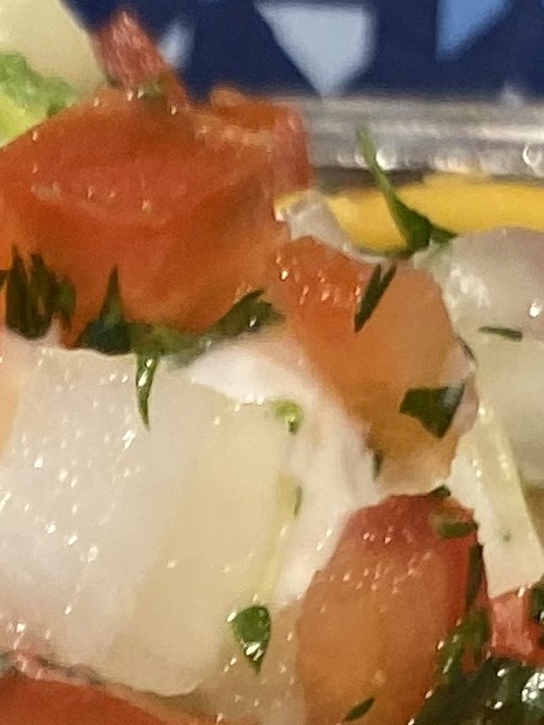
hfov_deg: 7.4
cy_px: 1798
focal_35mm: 198
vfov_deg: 8.9
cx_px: -256
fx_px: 4147
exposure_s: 1/60
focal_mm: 4.25
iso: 80
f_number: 1.8
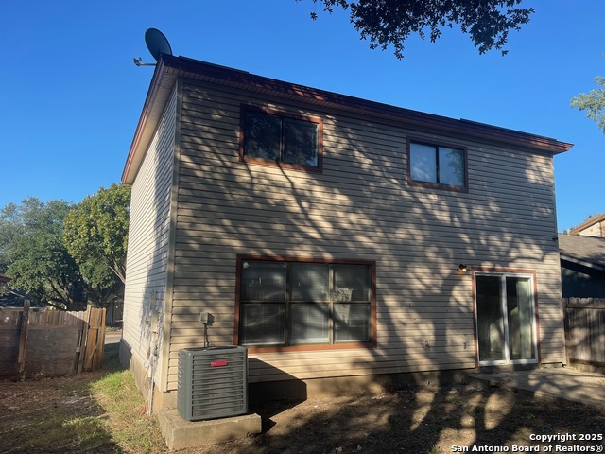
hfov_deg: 67.3
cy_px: 227
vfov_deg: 53.1
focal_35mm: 26
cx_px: 302
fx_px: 454
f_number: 1.6
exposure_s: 1/1531
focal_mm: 4.2
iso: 32
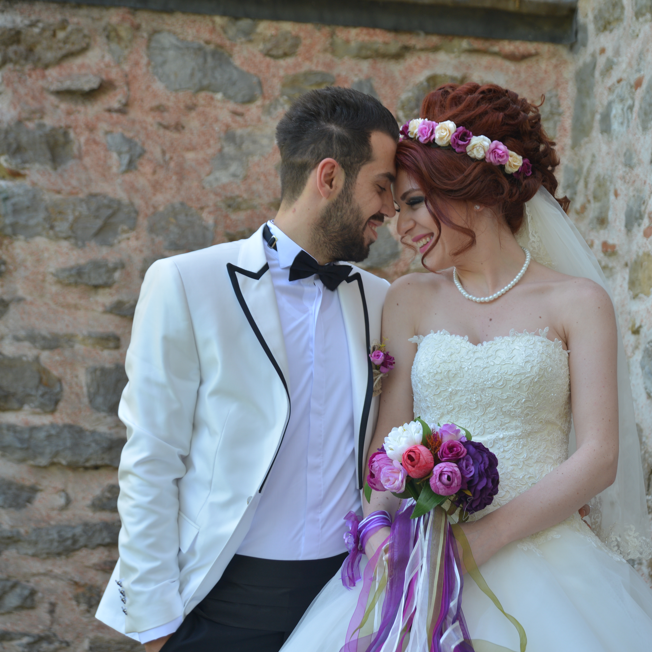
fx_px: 1534
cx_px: 490
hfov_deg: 23.7
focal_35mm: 72
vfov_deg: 24.0
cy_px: 328
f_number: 4
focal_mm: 56
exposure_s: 1/160
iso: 200
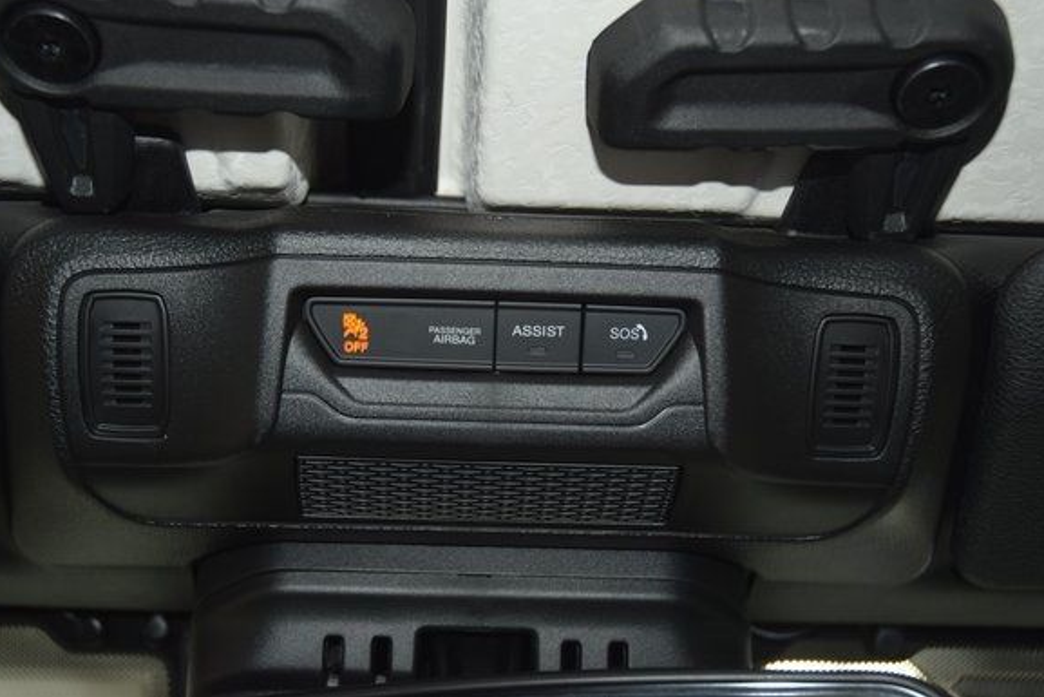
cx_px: 501
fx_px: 1495
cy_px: 314
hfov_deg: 38.5
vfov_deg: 26.2
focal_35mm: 52
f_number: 4
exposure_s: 1/30
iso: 500
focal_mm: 31
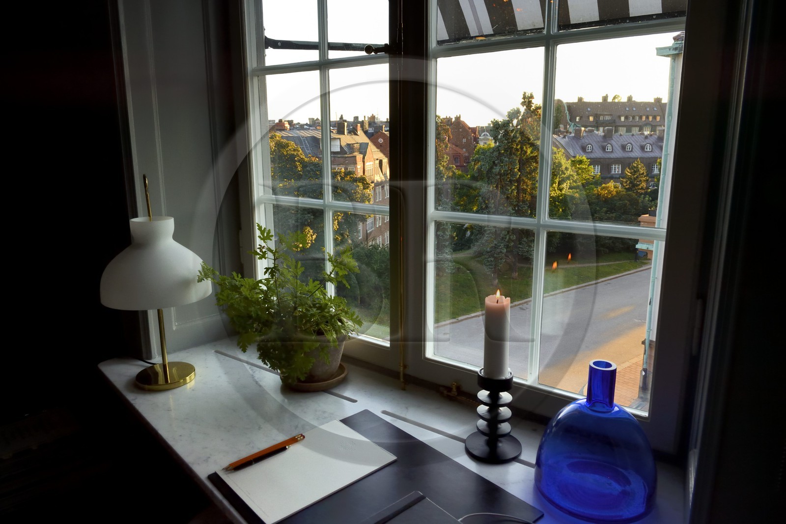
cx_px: 393
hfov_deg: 73.8
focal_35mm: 24
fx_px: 524
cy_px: 262
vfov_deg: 53.1
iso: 800
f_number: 10
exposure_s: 1/200
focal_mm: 24
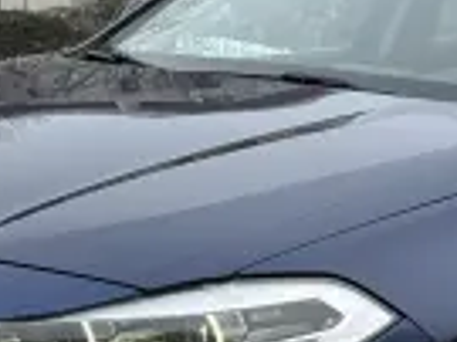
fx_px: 1688
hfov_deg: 15.4
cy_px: 383
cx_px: 149
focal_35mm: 128
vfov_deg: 11.4
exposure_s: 1/207
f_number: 1.78
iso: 64
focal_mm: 6.76
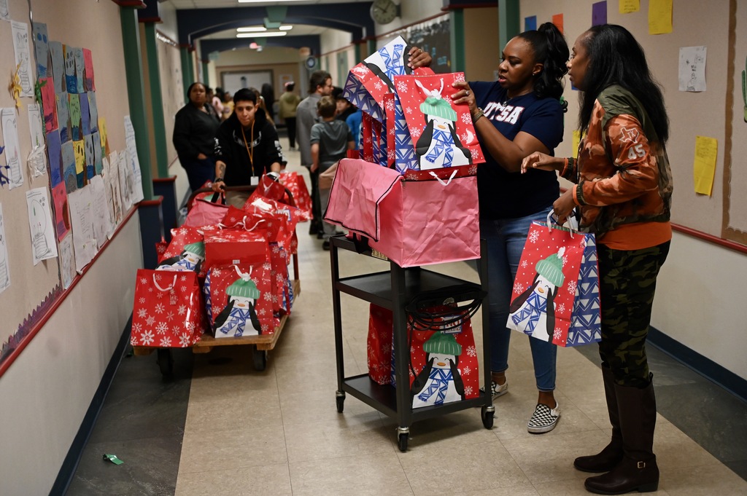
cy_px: 248
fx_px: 933
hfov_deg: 43.6
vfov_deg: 29.8
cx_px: 374
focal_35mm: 45
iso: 2000
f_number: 2.8
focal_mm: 45
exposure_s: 1/320
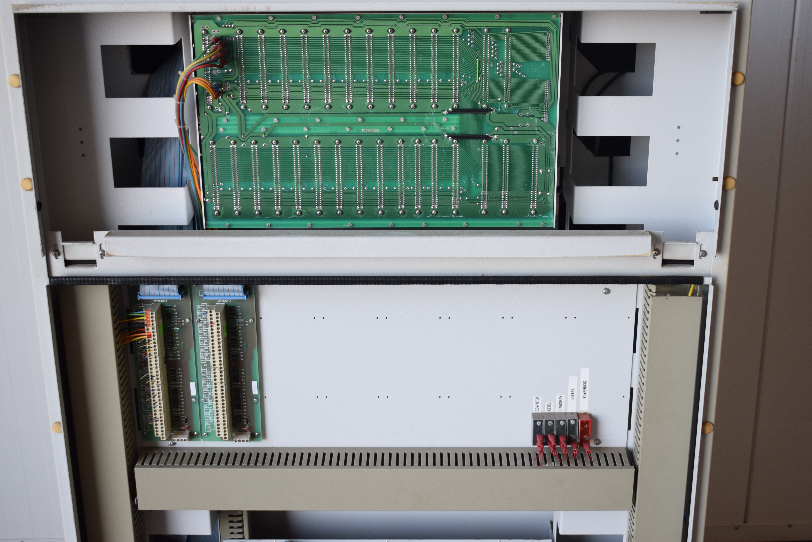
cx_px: 406
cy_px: 271
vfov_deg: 25.8
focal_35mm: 52
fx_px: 1184
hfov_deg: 37.9
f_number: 5
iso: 400
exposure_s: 1/100
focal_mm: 35
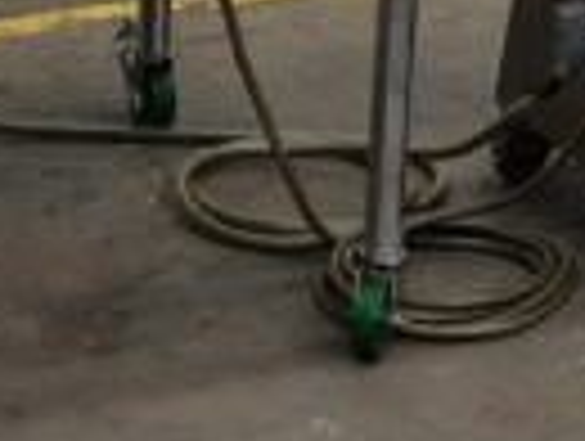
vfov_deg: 7.2
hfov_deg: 9.7
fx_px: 3437
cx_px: 302
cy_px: -200
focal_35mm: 203
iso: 320
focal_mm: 20.26
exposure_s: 1/60
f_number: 4
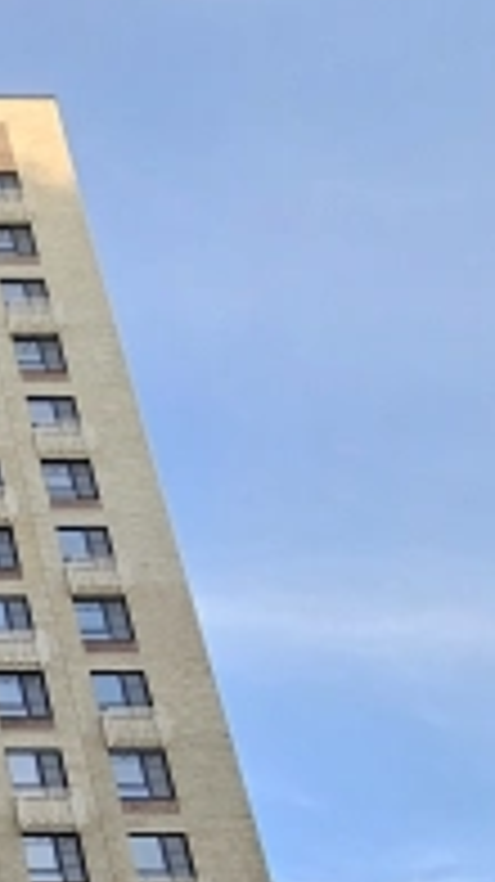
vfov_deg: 37.6
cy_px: 981
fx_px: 1052
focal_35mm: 45
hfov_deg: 17.0
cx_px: -562
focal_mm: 2.2
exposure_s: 1/216
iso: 50
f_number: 2.2
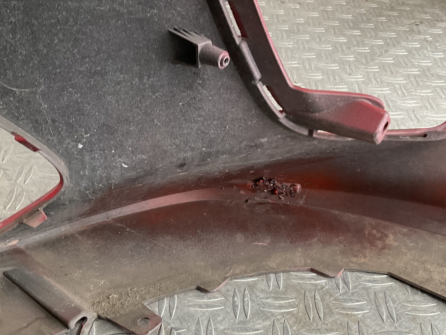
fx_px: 490
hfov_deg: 48.9
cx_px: 247
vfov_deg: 37.5
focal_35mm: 38
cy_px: 204
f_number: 1.8
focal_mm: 3
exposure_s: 1/50
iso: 80
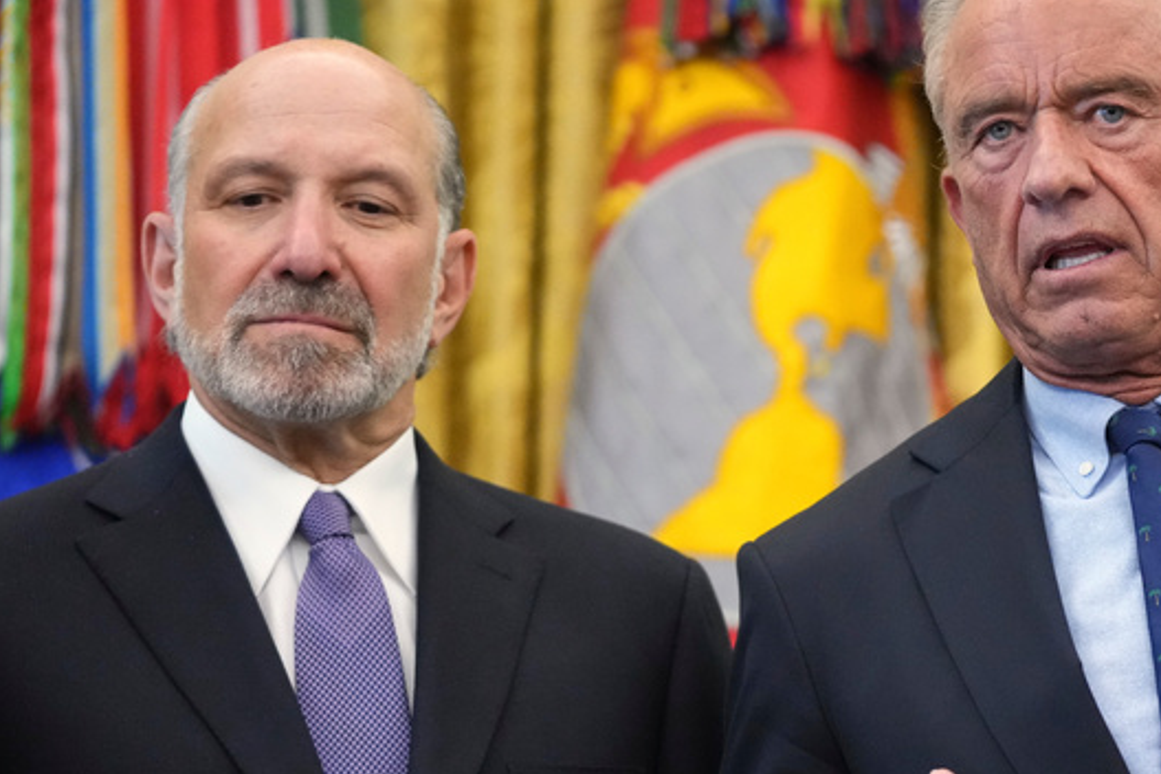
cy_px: 591
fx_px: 7191
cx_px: 1036
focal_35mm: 223
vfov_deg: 6.2
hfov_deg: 9.2
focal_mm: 115
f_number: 2.8
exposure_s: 1/400
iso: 5000
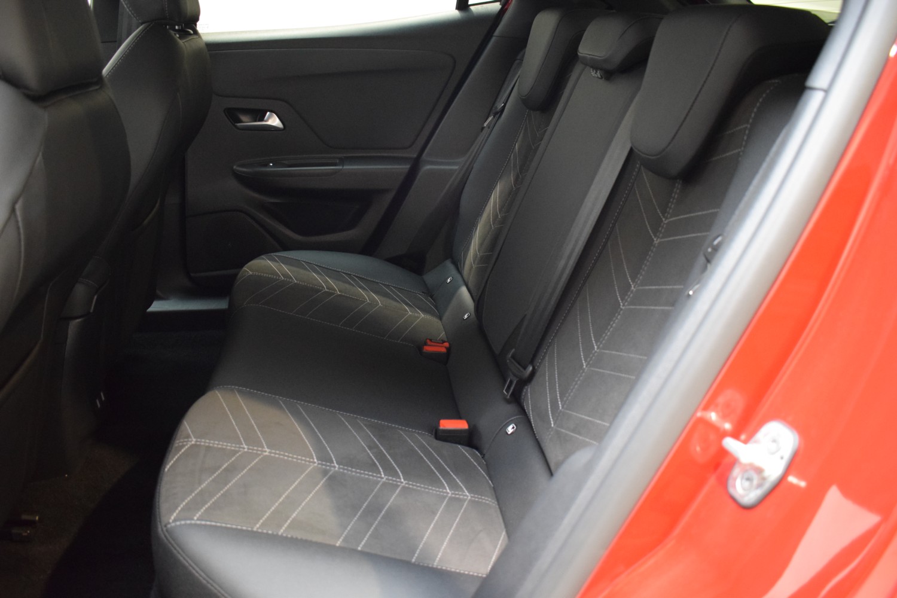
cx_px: 448
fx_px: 747
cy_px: 299
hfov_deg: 61.9
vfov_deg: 43.6
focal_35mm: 30
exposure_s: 1/20
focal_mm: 20
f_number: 3.8
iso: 3200
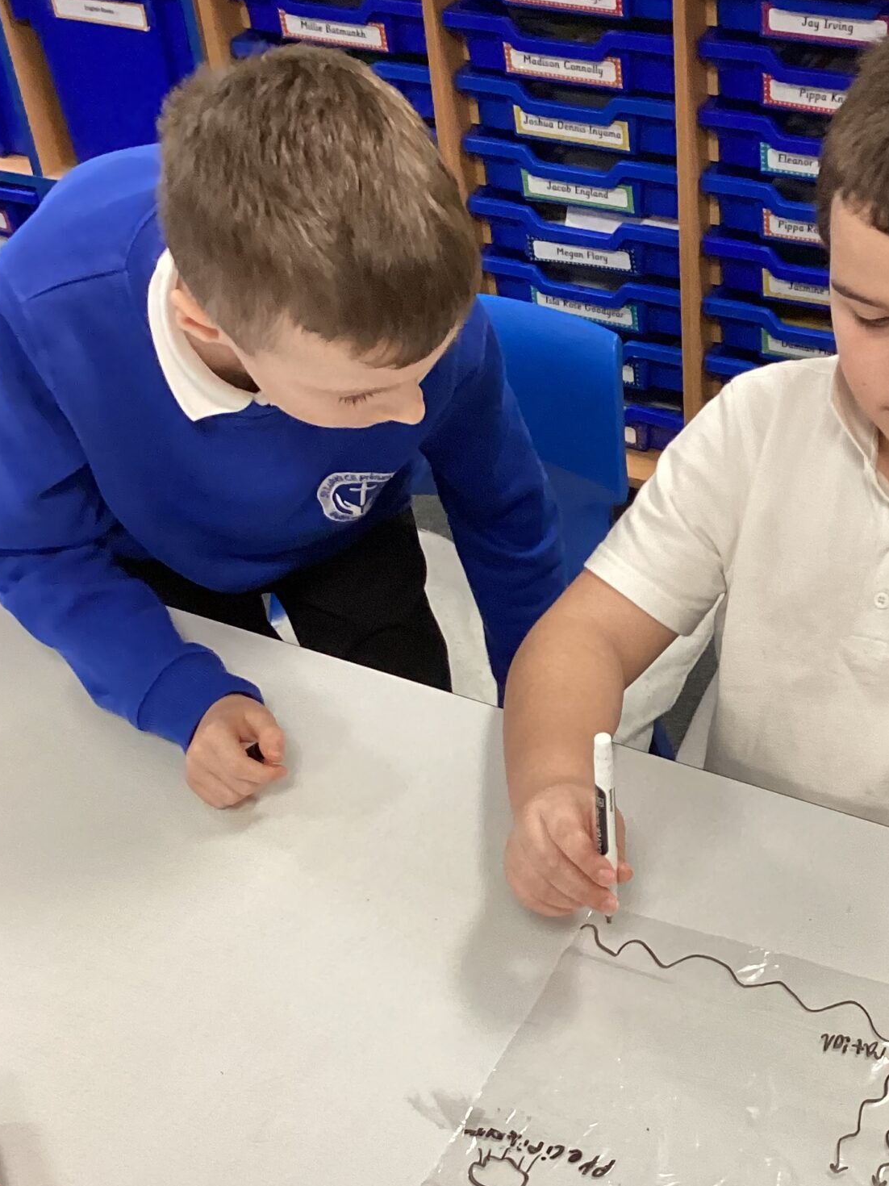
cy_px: 772
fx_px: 1850
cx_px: 661
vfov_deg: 35.3
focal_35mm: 54
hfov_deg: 26.7
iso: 200
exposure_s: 1/60
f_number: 2.4
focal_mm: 3.3
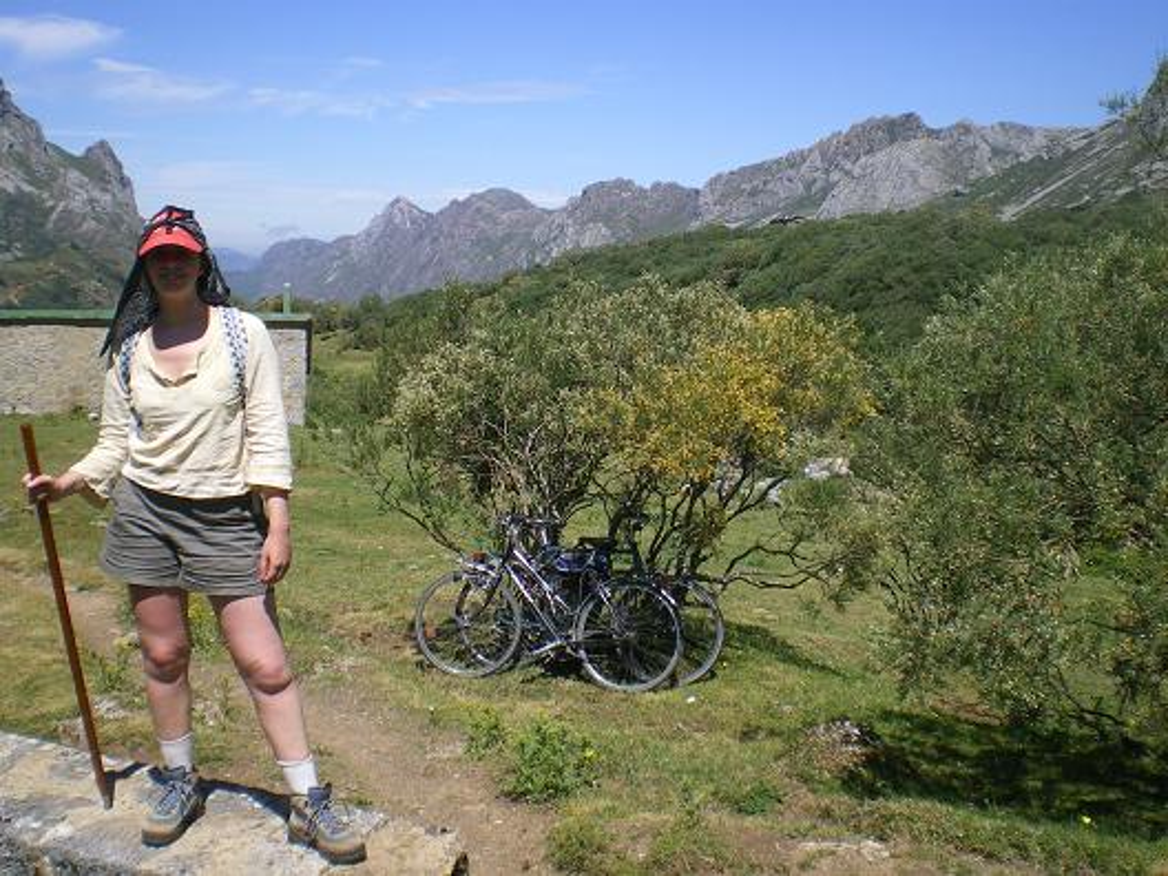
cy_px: 438
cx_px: 584
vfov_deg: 37.7
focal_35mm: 38
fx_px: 1282
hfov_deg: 49.0
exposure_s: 1/320
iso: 64
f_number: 4.6
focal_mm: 6.3
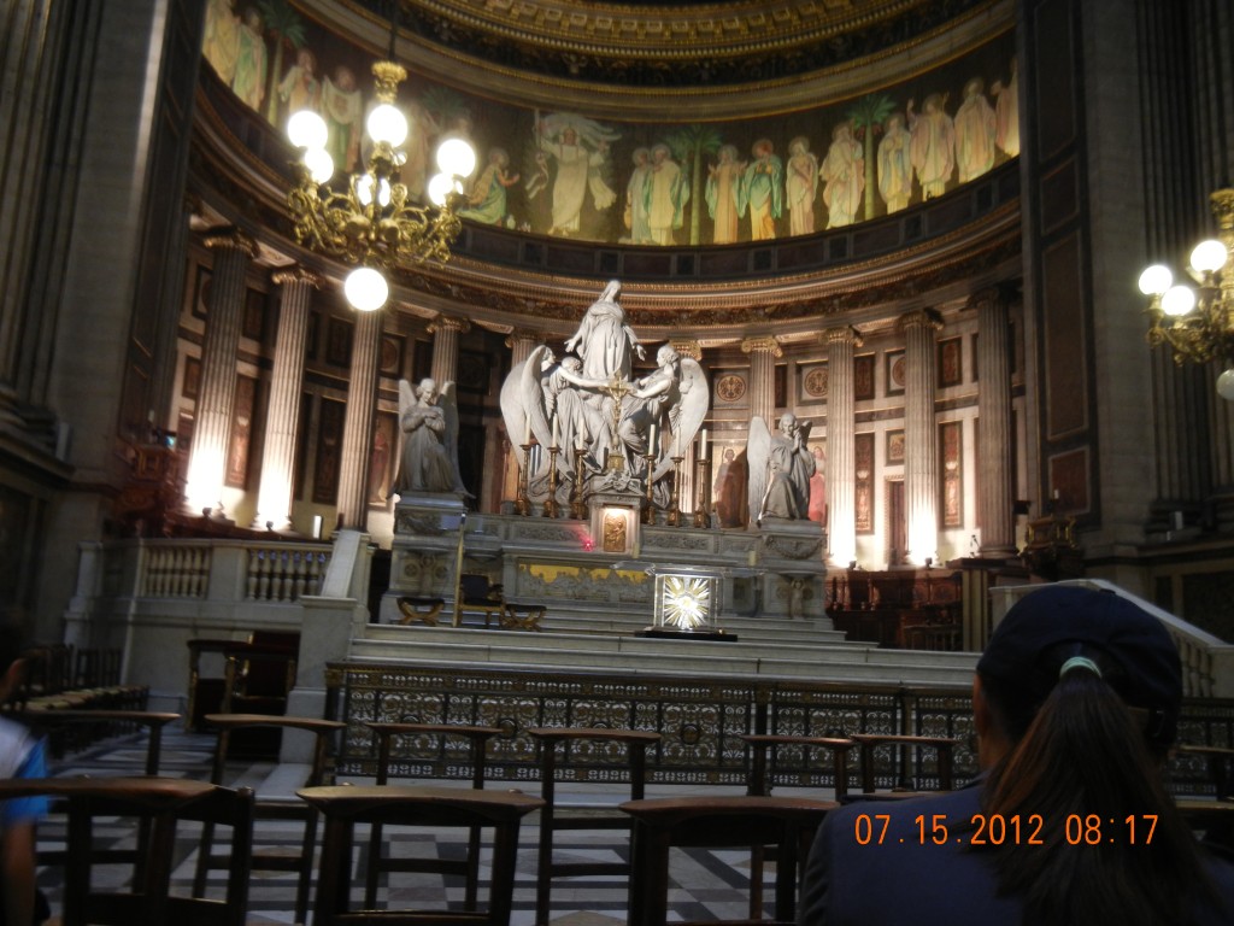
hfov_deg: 60.0
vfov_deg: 46.8
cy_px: 463
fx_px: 1069
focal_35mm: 30
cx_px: 617
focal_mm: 5.4
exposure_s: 1/3.9
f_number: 3.5
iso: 200
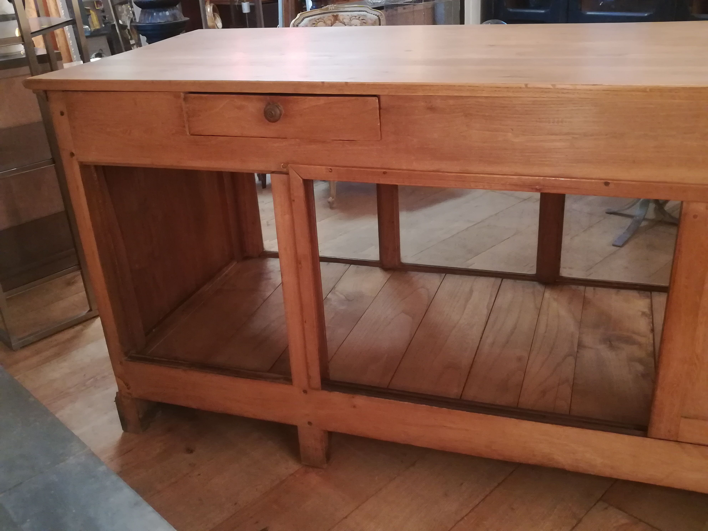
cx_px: 354
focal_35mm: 33
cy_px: 266
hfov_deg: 55.4
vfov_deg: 42.9
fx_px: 675
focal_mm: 3.83
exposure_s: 1/14.3
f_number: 2.2
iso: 640
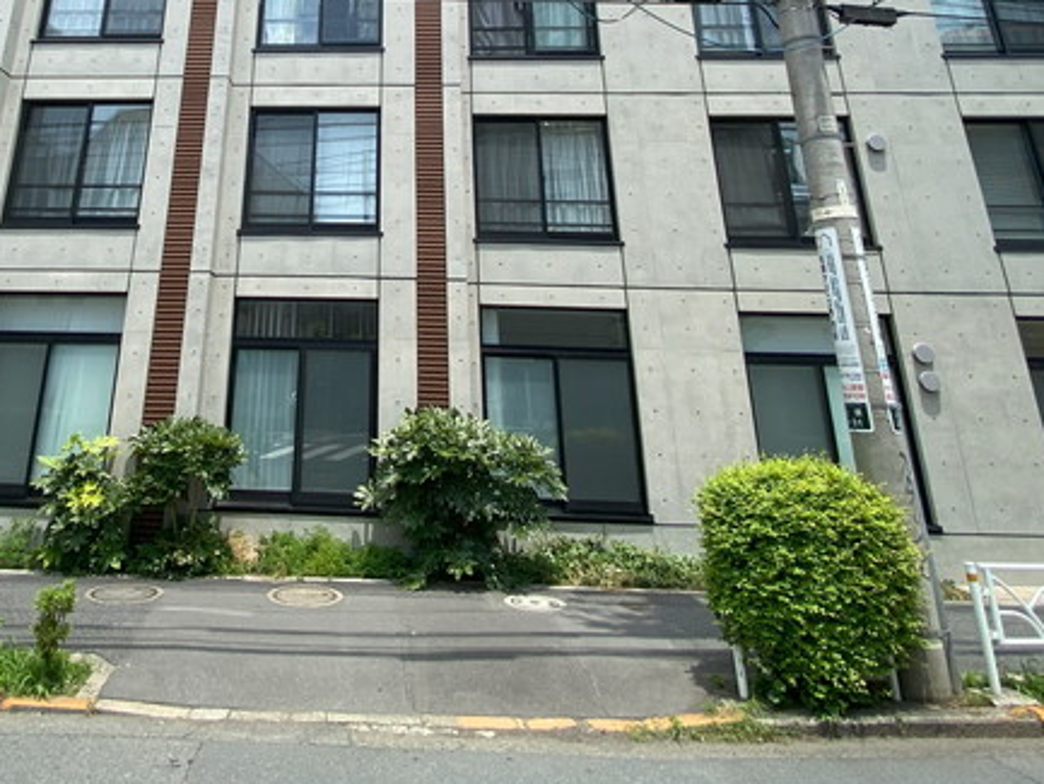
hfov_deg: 69.7
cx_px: 357
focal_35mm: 24
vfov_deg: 50.8
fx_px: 724
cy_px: 89
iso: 20
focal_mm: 1.54
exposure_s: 1/675
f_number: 2.4
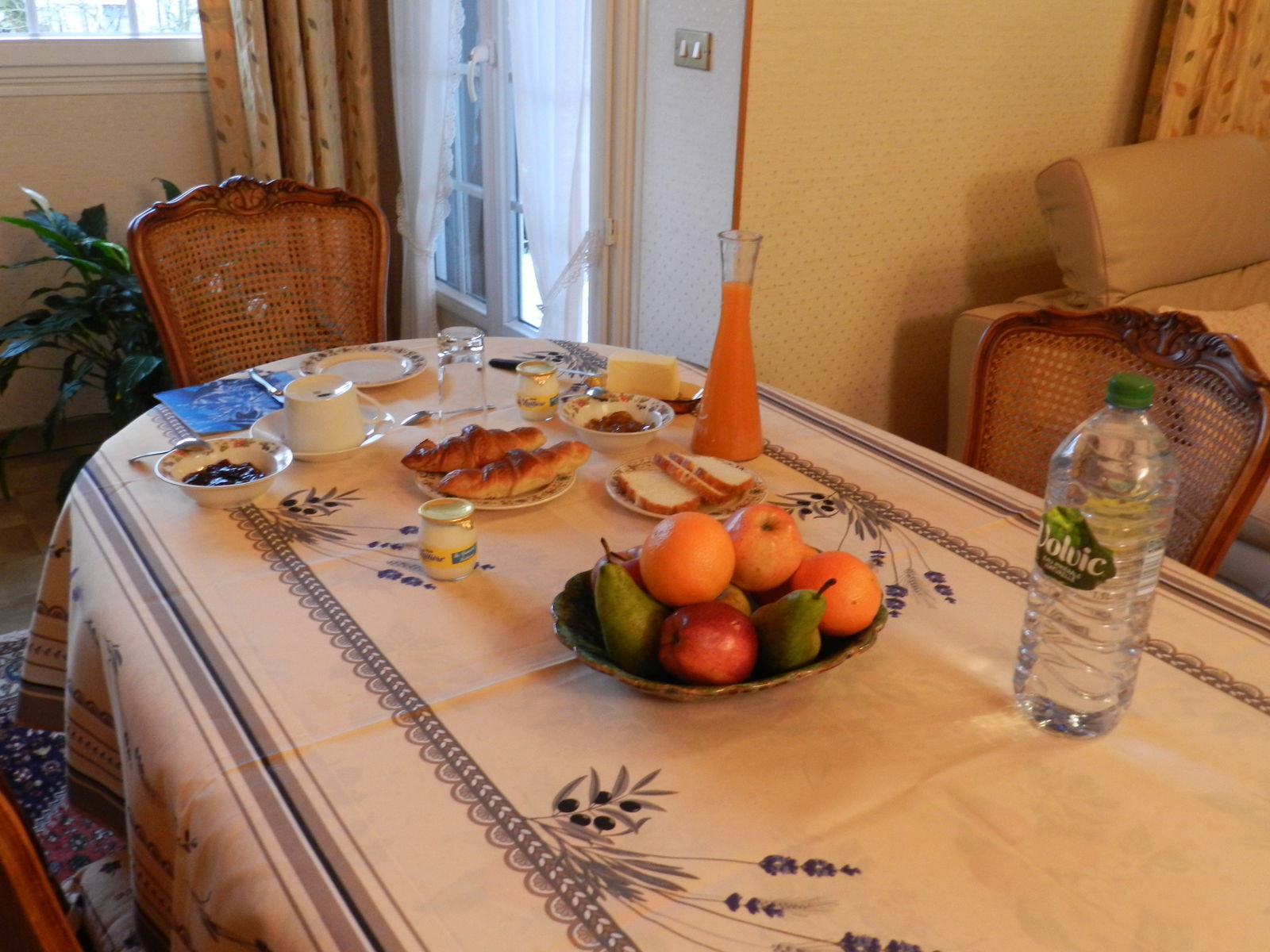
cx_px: 635
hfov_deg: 56.8
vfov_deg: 44.2
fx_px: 1174
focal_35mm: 32
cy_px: 476
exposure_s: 1/15
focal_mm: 5.6
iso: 400
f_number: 3.7
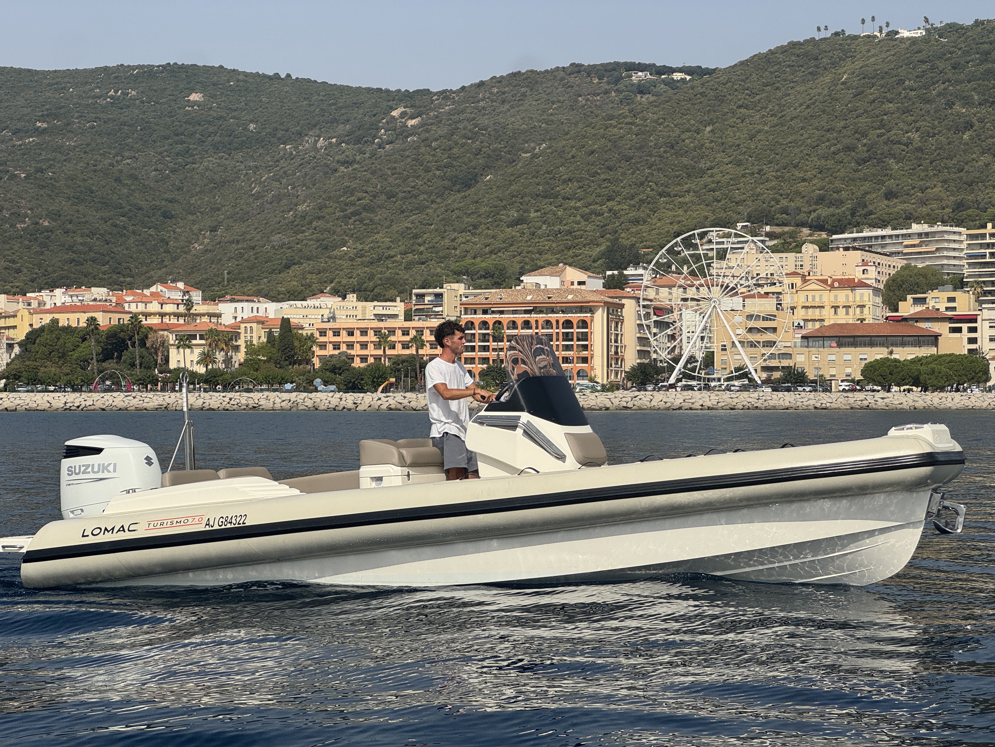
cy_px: 374
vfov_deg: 19.1
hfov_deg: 25.3
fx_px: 2213
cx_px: 498
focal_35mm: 77
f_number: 2.8
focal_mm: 9
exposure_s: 1/1357
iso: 25
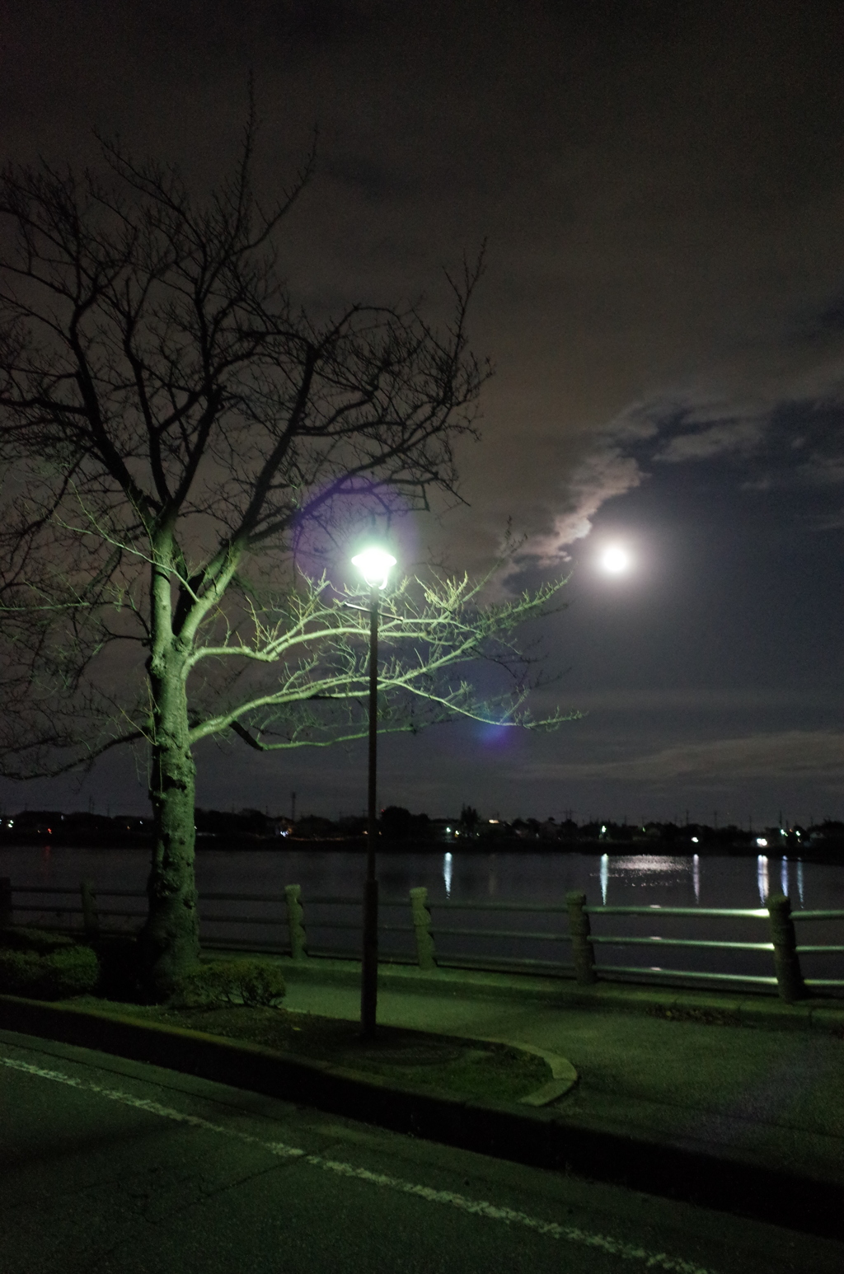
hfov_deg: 46.2
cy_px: 637
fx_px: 989
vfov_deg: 65.6
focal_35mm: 28
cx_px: 422
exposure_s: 1/10
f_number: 2.8
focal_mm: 18.3
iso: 3200
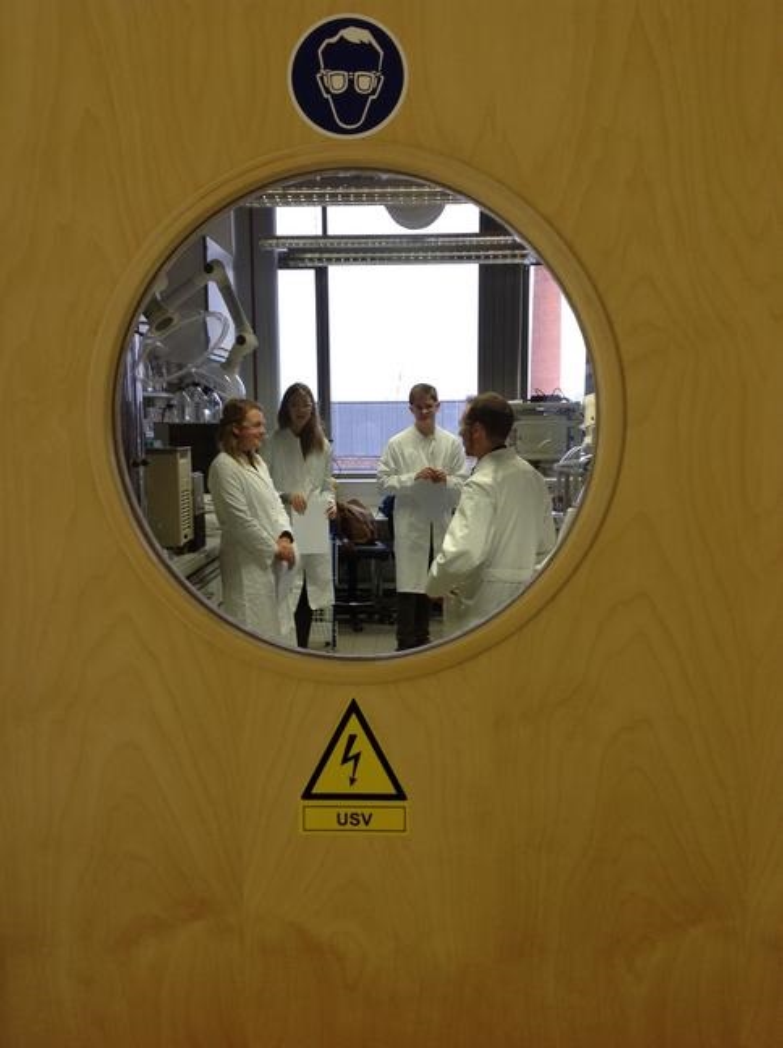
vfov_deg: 52.7
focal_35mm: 35
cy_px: 524
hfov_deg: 40.6
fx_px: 1058
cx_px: 392
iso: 64
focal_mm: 4.28
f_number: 2.4
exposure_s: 1/60
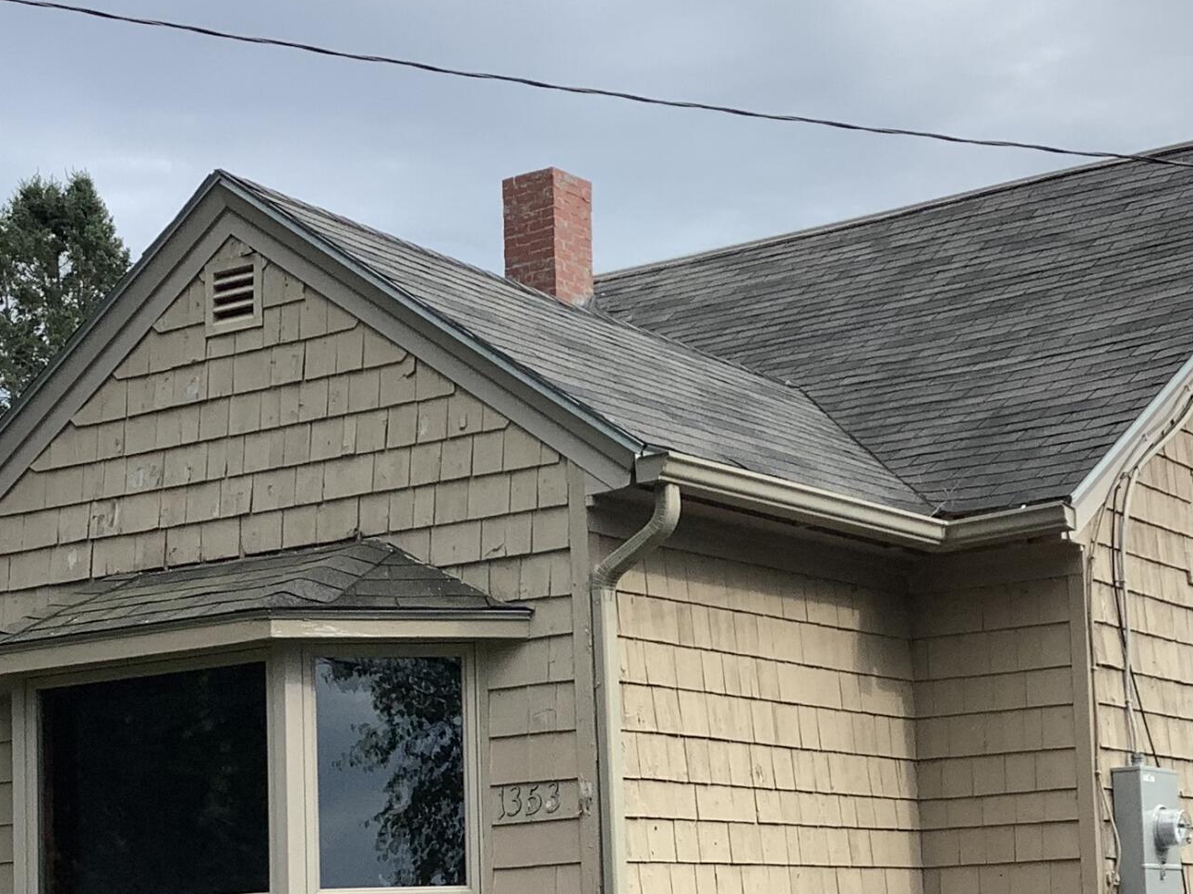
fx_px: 2481
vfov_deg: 20.1
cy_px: 779
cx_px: 641
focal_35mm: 72
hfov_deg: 27.0
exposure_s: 1/831
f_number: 2.4
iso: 25
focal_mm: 3.3
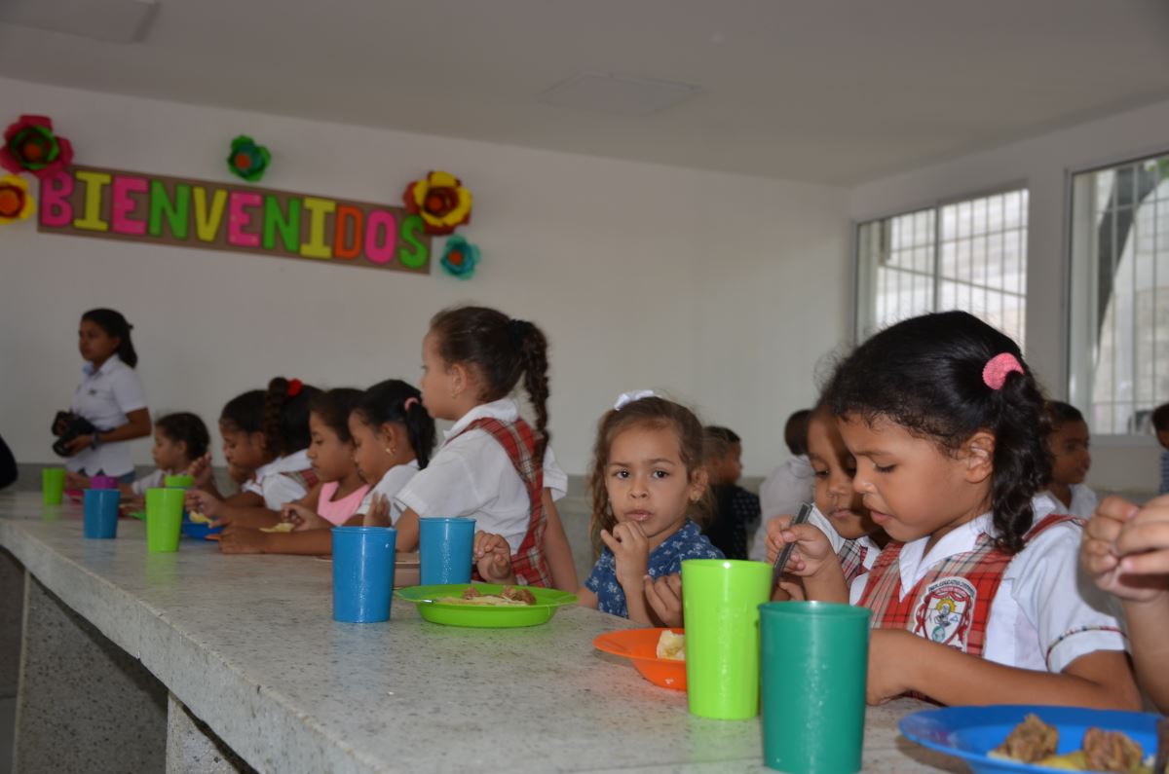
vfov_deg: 29.7
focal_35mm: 45
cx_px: 584
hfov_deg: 43.7
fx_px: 1458
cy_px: 387
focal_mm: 30
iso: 100
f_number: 4
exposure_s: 1/60
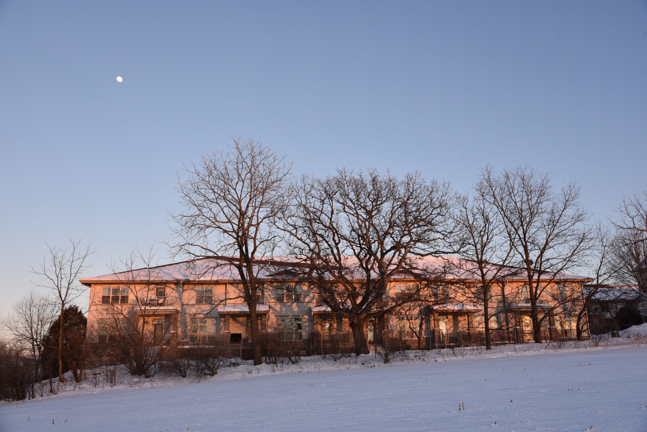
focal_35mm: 34
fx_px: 611
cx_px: 324
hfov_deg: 55.8
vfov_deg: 38.9
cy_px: 216
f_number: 7.1
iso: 400
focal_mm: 34
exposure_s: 1/200
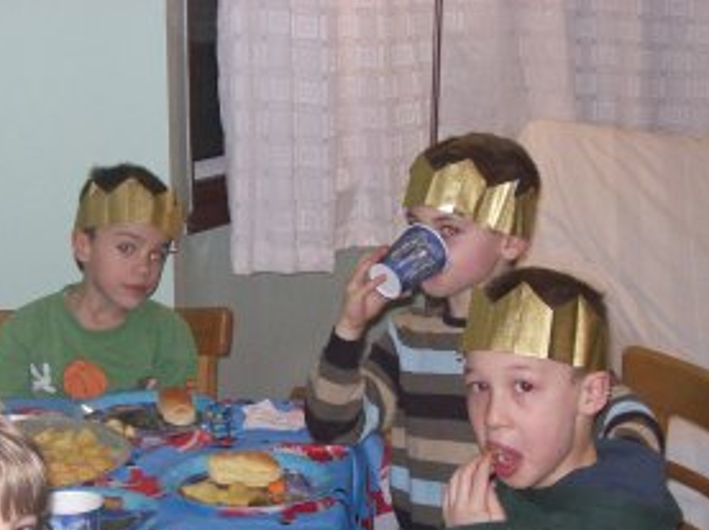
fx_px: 1861
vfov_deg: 16.1
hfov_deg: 21.5
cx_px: 271
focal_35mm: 91
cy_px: 426
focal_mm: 9.4
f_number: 3.4
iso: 200
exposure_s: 1/84.5
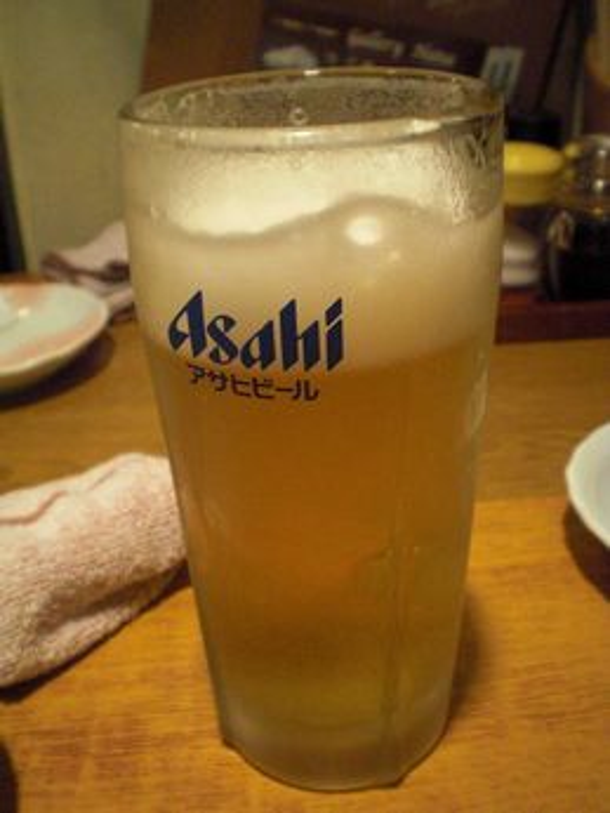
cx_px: 305
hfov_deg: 37.7
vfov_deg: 49.0
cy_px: 406
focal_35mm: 38
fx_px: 892
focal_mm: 6.3
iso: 800
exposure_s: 1/50
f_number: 3.1
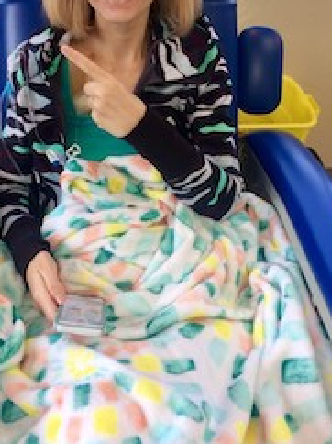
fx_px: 615
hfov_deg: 30.1
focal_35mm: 48
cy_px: 154
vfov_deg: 39.3
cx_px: 128
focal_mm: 4.15
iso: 50
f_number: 2.2
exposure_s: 1/30
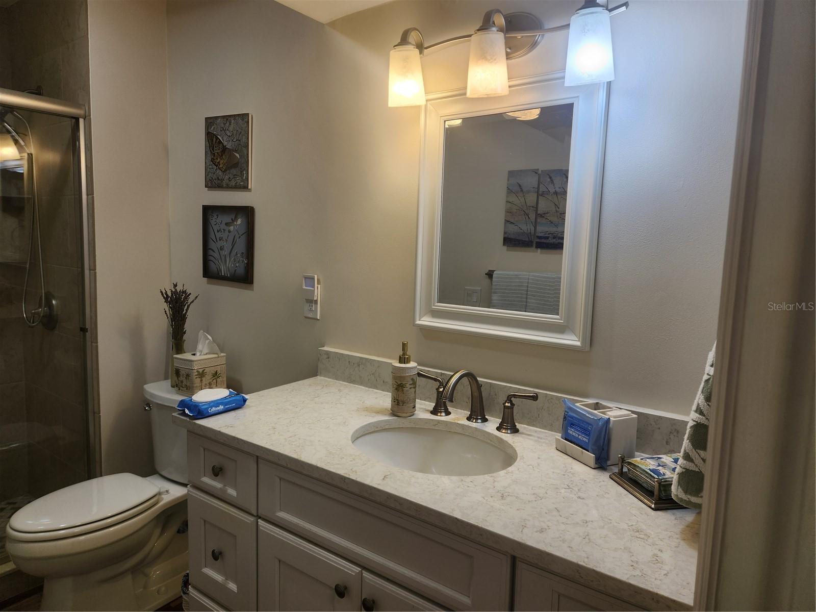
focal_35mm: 23
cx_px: 408
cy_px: 306
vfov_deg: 58.9
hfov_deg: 73.9
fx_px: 542
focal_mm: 5.4
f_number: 1.8
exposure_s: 1/120
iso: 50
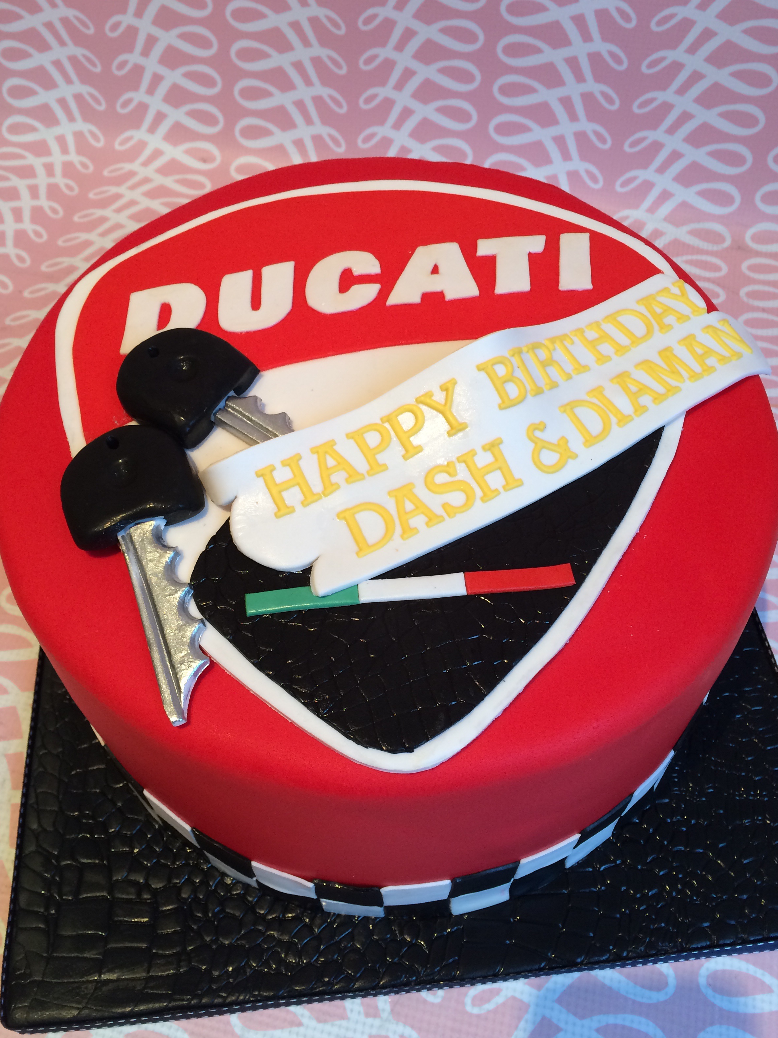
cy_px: 521
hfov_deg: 45.4
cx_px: 393
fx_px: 929
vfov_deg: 58.4
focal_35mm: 31
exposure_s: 1/30
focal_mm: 4.12
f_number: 2.2
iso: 80
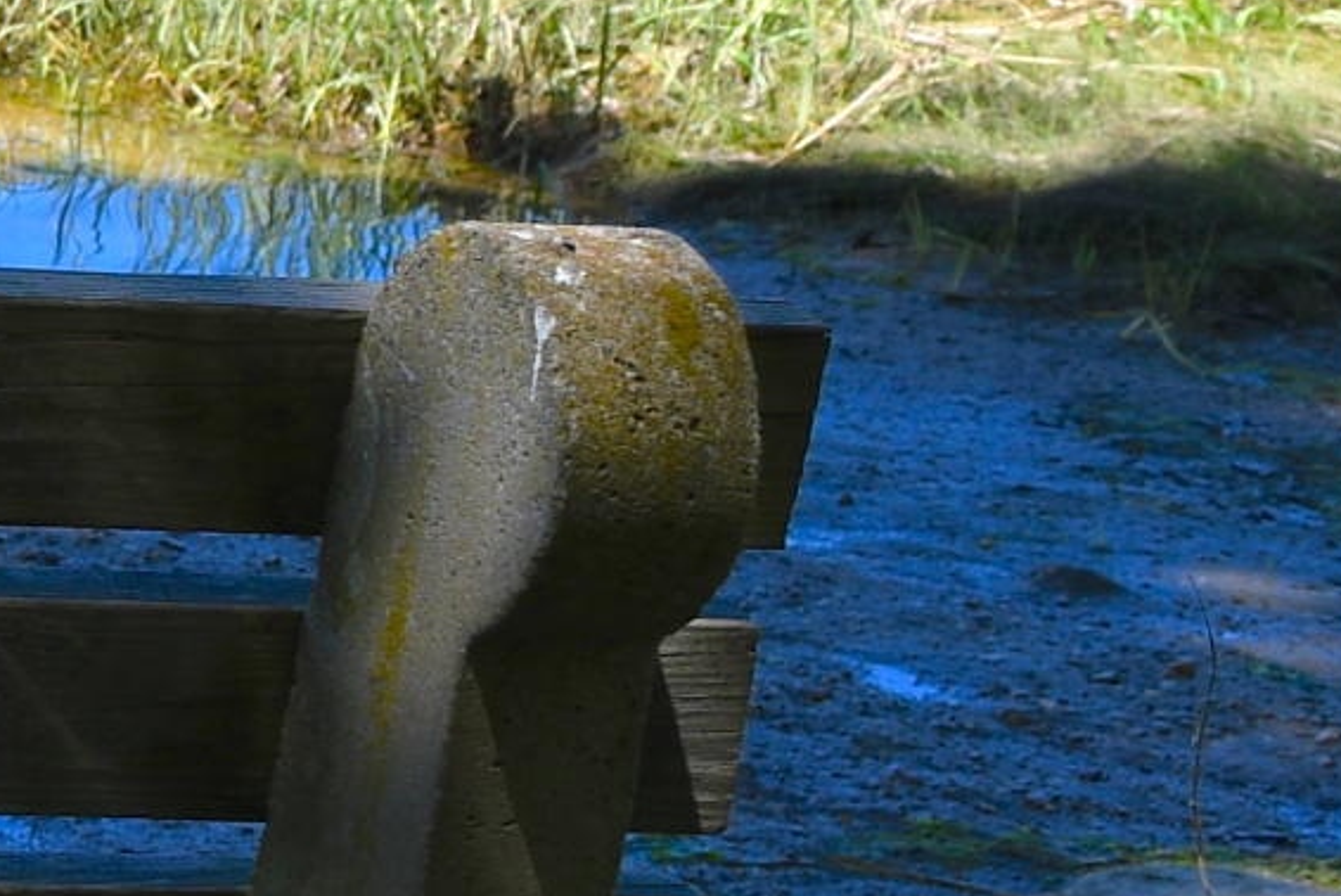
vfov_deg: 9.5
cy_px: -88
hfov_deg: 11.9
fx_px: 5329
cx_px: -1784
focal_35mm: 143
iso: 100
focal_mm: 18
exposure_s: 1/250
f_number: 8
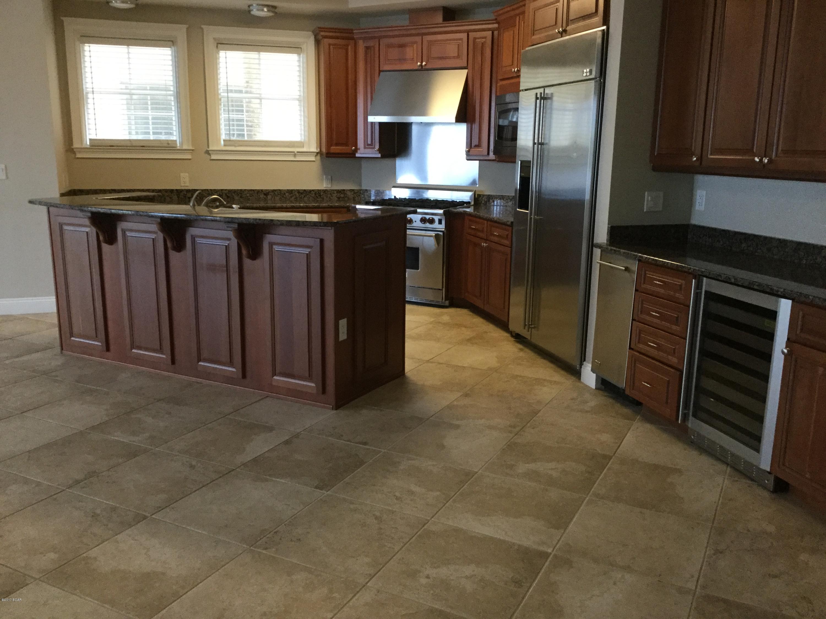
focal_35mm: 31
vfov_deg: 45.4
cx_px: 413
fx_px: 740
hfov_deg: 58.4
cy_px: 310
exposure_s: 1/30
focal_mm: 3.3
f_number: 2.4
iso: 125
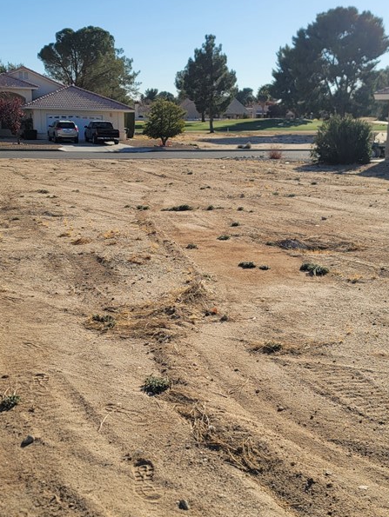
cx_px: 188
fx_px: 644
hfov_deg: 33.6
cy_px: 286
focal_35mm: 43
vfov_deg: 43.8
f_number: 1.8
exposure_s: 1/1126
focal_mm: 7
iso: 20
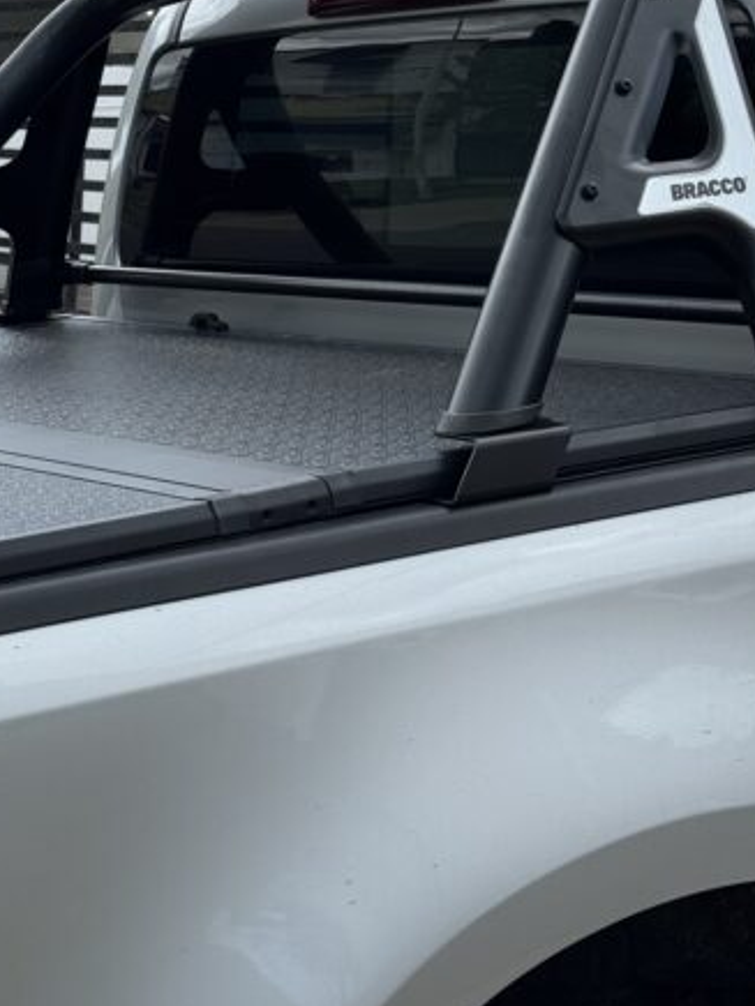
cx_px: 332
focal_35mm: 88
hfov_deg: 16.8
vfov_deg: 21.7
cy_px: 95
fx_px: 2559
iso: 64
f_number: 1.78
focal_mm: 6.76
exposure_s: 1/2833
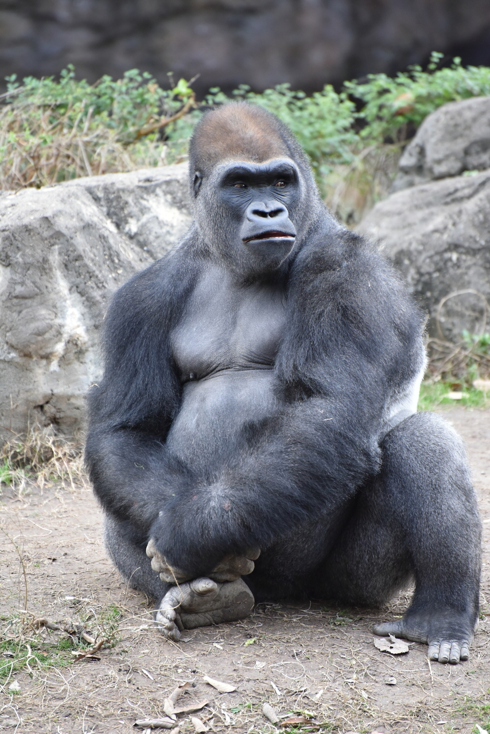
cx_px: 245
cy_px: 367
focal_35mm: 250
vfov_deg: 8.2
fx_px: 5101
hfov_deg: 5.5
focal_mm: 250
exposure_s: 1/500
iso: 1800
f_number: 5.6
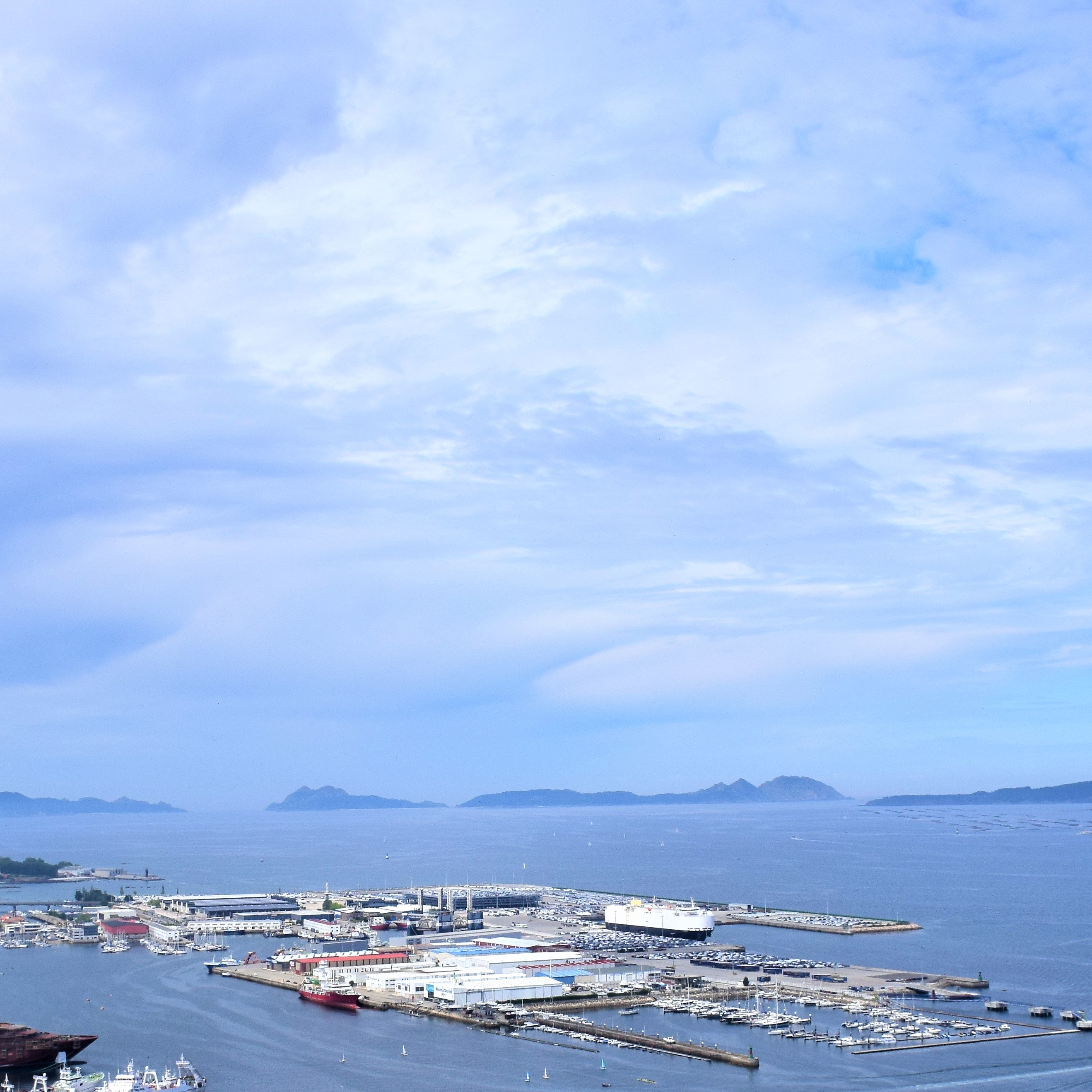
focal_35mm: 58
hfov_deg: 29.5
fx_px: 2070
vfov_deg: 29.4
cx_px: 515
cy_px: 692
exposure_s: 1/500
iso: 220
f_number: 11
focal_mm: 20
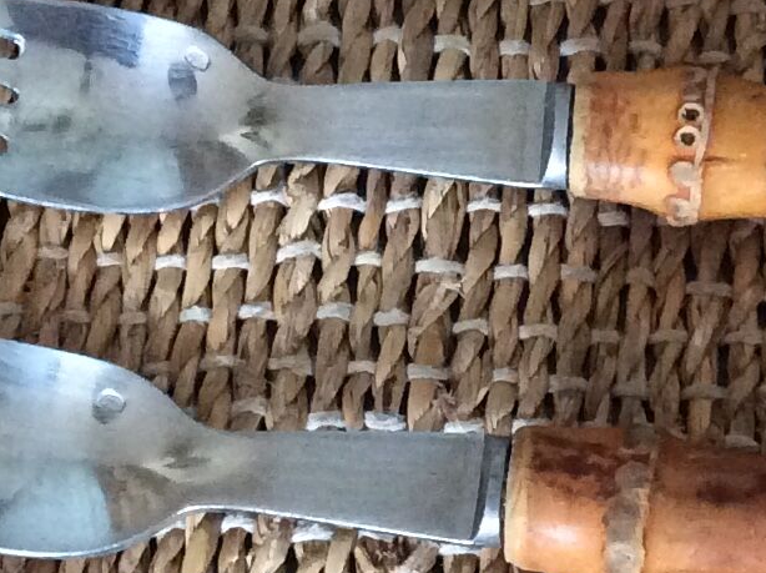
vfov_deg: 11.0
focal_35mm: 135
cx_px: 556
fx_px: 2984
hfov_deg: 14.6
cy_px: 338
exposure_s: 1/25
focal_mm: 3.3
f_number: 2.4
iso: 250
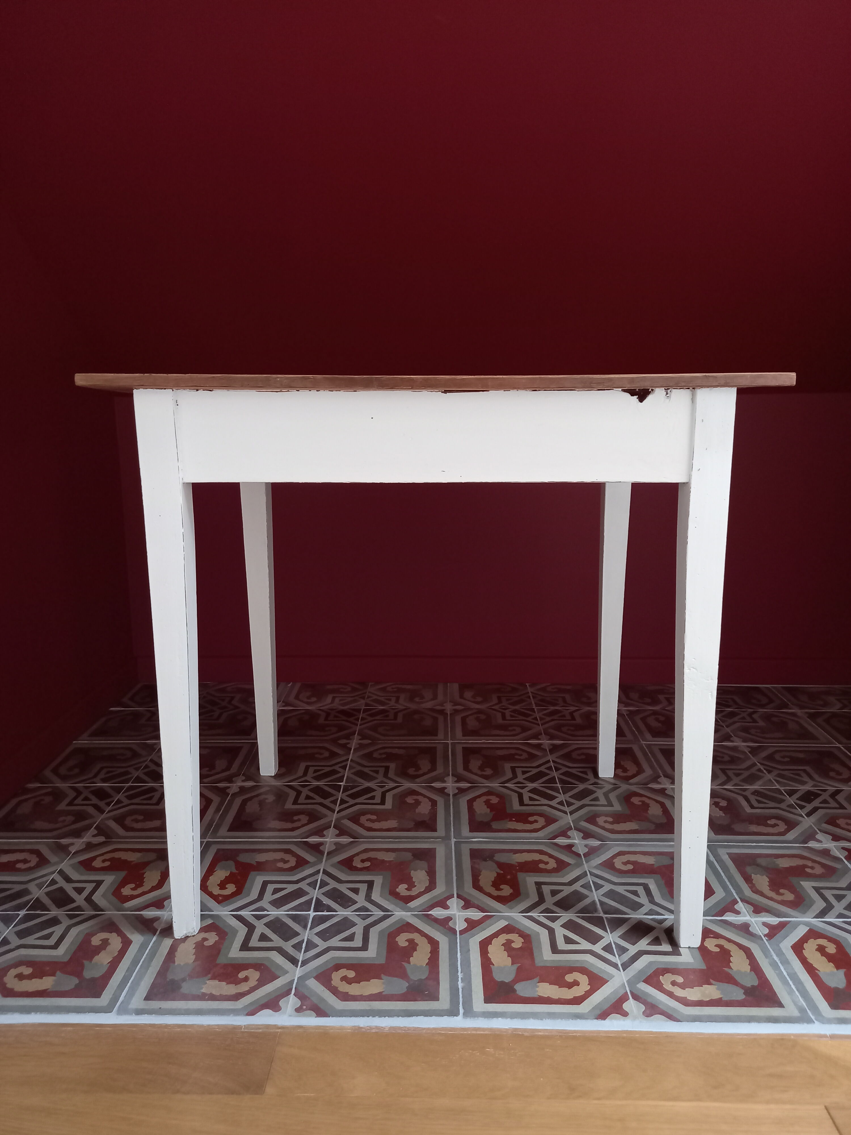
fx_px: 819
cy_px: 568
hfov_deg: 54.9
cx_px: 426
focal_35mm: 25
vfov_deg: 69.4
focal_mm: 4.6
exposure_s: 1/25
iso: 400
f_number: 2
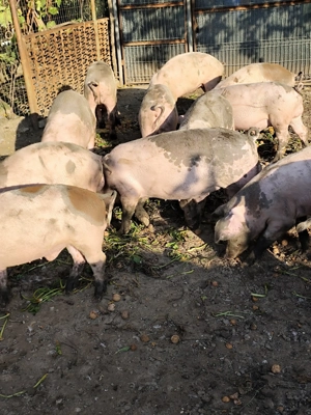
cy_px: 208
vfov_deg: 41.2
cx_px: 156
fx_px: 551
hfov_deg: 31.5
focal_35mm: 46
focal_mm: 6.19
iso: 50
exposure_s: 1/560
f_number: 1.65
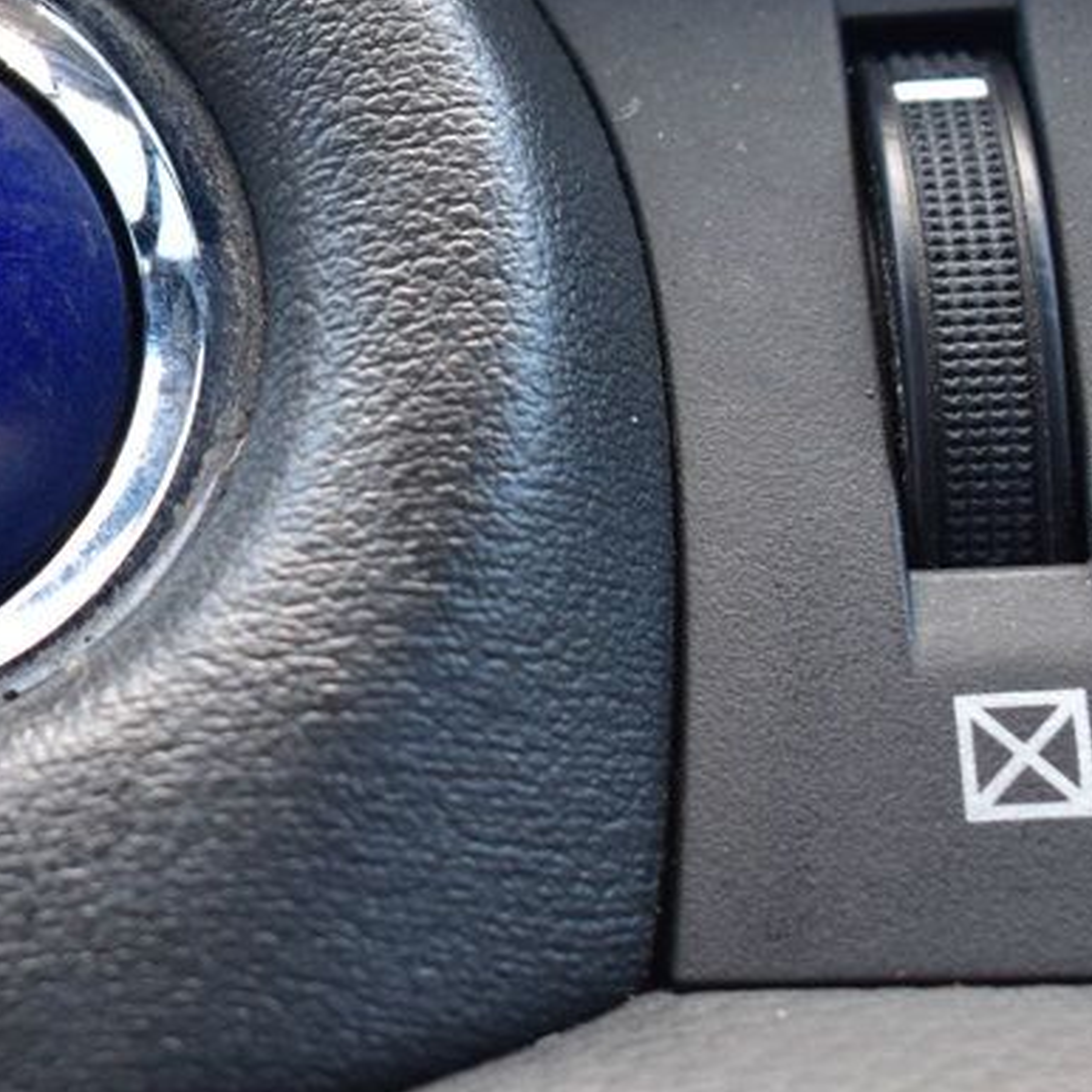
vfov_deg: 9.4
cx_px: -204
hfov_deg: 9.3
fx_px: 6643
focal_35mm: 186
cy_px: 342
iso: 400
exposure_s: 1/25
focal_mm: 55
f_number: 7.1
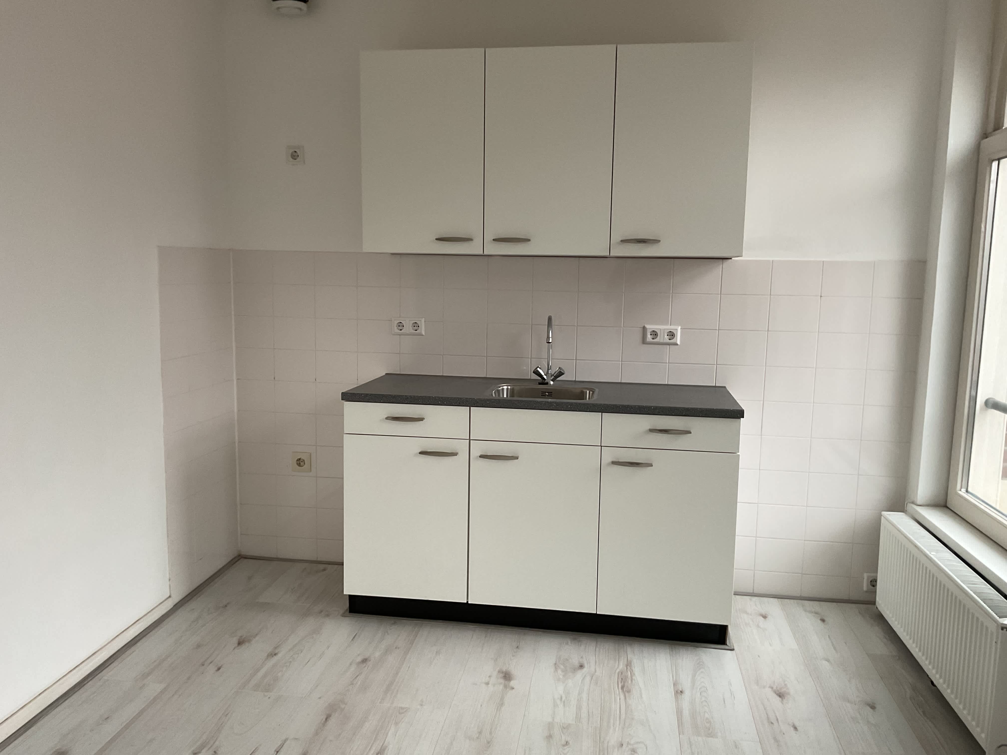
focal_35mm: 29
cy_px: 378
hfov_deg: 61.7
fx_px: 844
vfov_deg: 48.2
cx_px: 504
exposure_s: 1/50
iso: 64
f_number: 1.8
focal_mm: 3
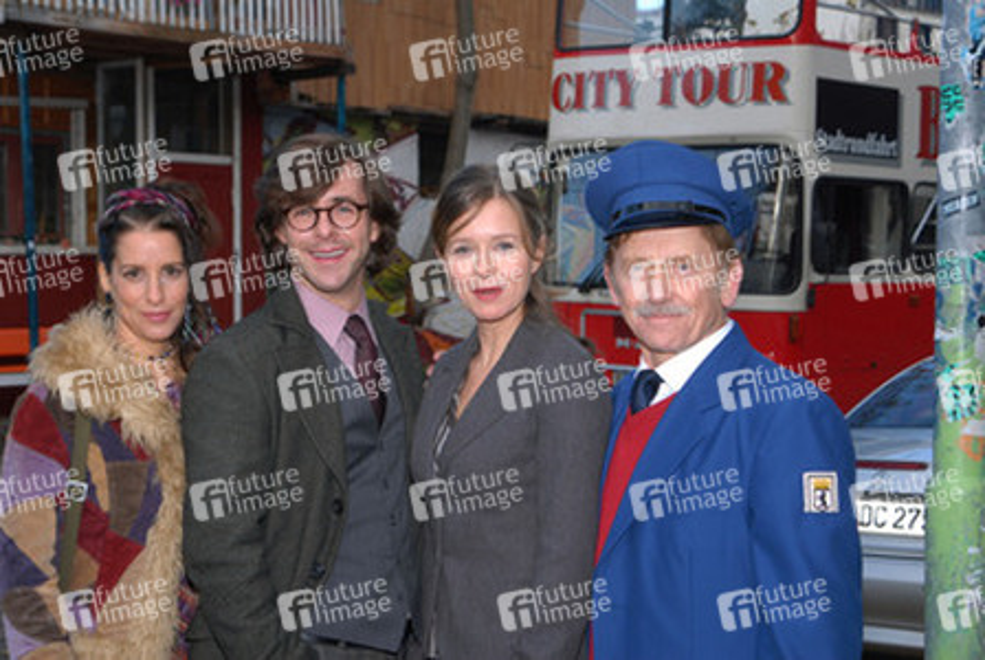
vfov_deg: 20.2
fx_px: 1849
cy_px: 330
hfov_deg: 29.8
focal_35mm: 68
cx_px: 492
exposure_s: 1/100
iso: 200
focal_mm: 45
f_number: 7.1
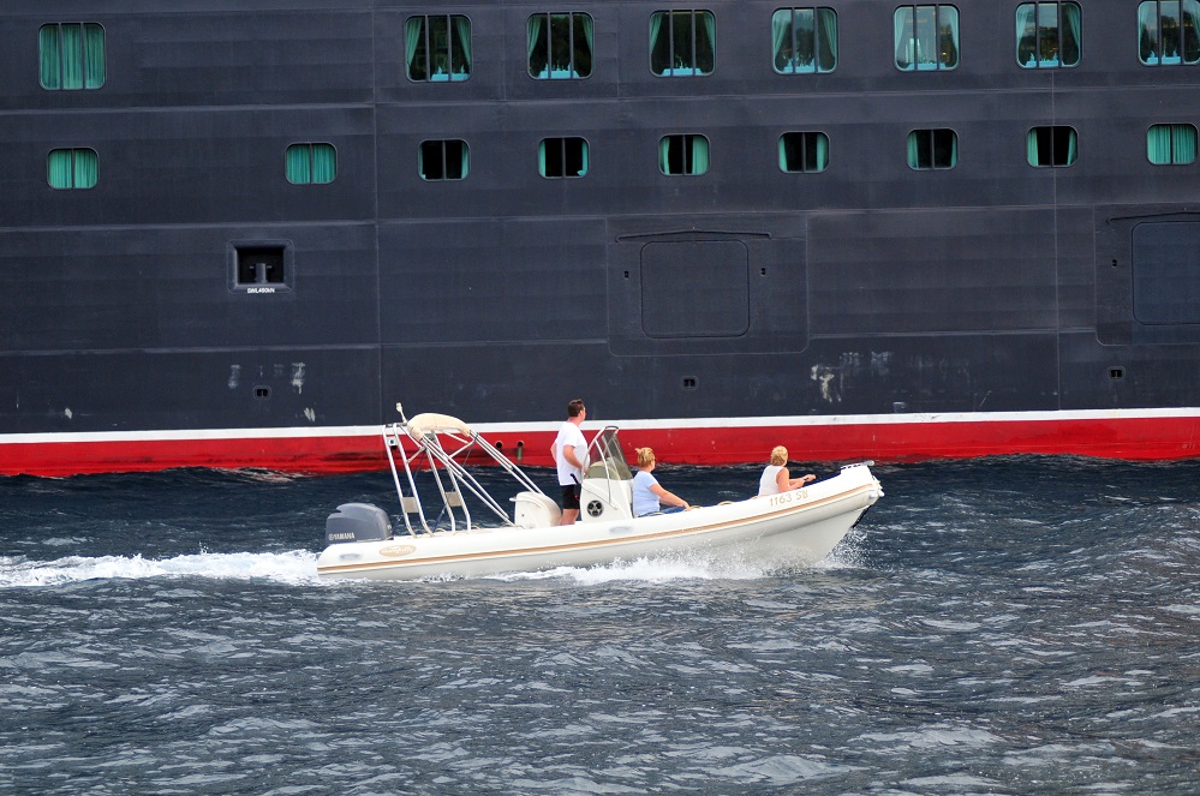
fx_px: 4244
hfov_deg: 16.1
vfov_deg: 10.7
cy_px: 398
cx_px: 600
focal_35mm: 128
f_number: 4.5
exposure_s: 1/640
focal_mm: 85
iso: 320
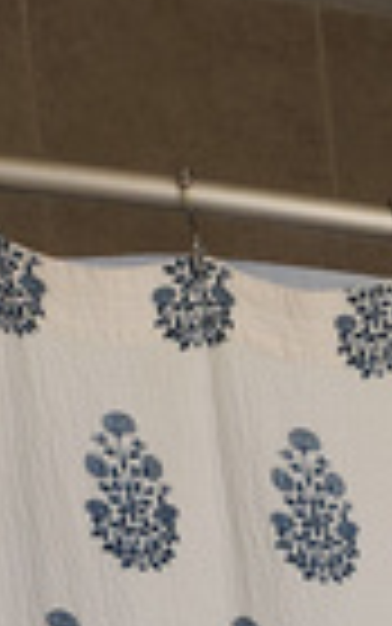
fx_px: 2305
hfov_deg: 8.2
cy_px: 1441
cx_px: 1185
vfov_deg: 12.5
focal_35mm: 135
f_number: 1.8
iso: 50
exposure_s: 1/180
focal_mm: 5.4
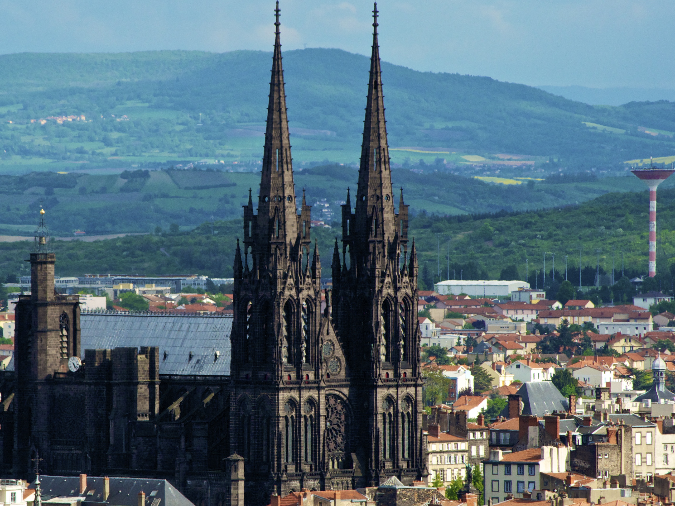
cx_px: 225
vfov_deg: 3.4
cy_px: 310
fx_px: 8482
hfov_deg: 4.6
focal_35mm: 435
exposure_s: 1/800
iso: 400
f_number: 11
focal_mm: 200
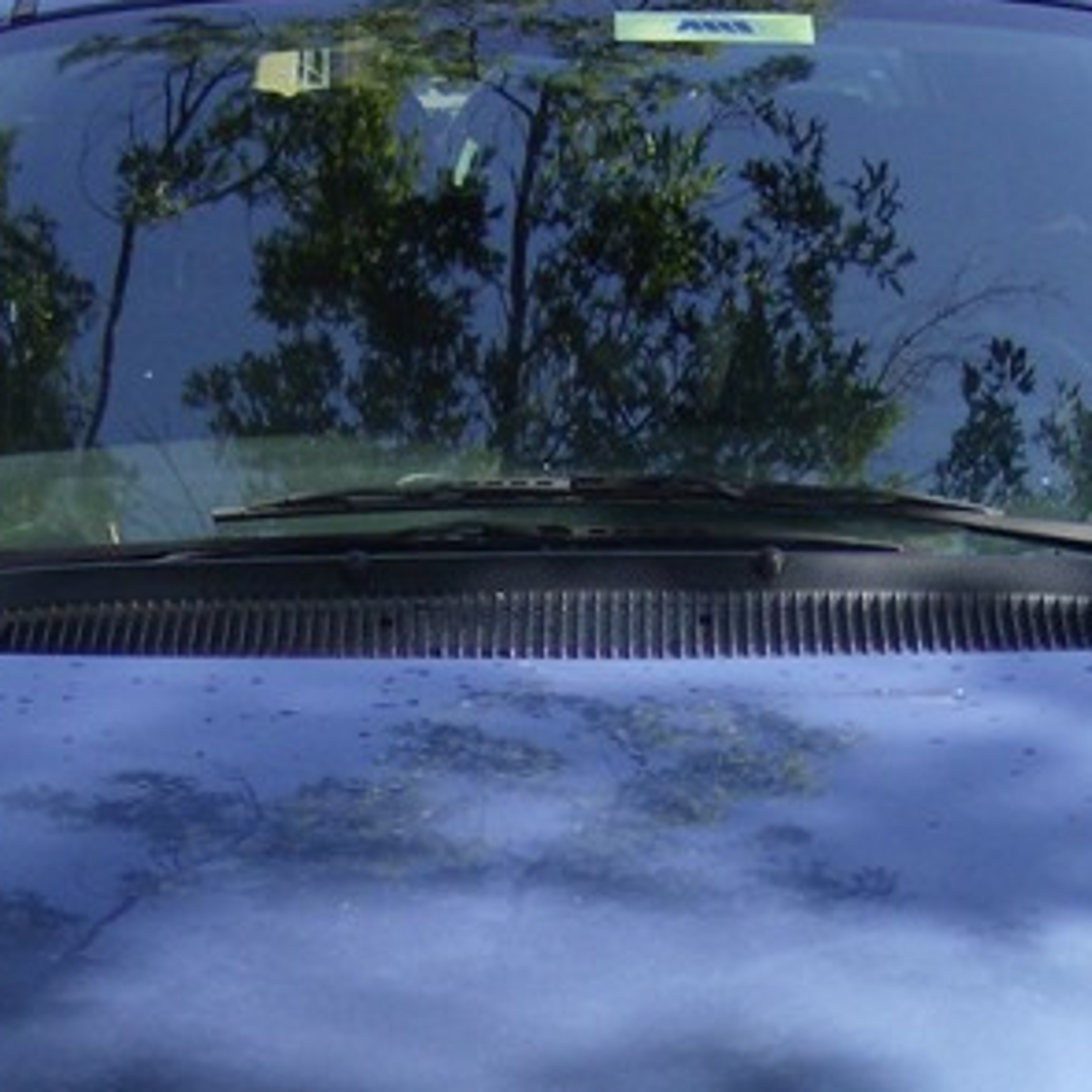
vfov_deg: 15.7
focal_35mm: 110
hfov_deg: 15.8
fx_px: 3926
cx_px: 537
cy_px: 962
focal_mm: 7.7
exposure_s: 1/320
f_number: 3.1
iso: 100
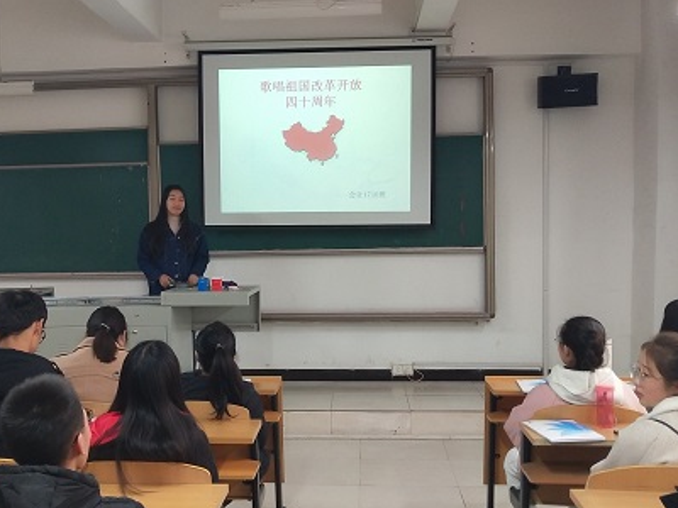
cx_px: 286
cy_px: 269
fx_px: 940
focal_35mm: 48
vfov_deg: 30.3
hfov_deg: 39.6
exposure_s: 1/50
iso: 271
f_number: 1.8
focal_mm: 3.95
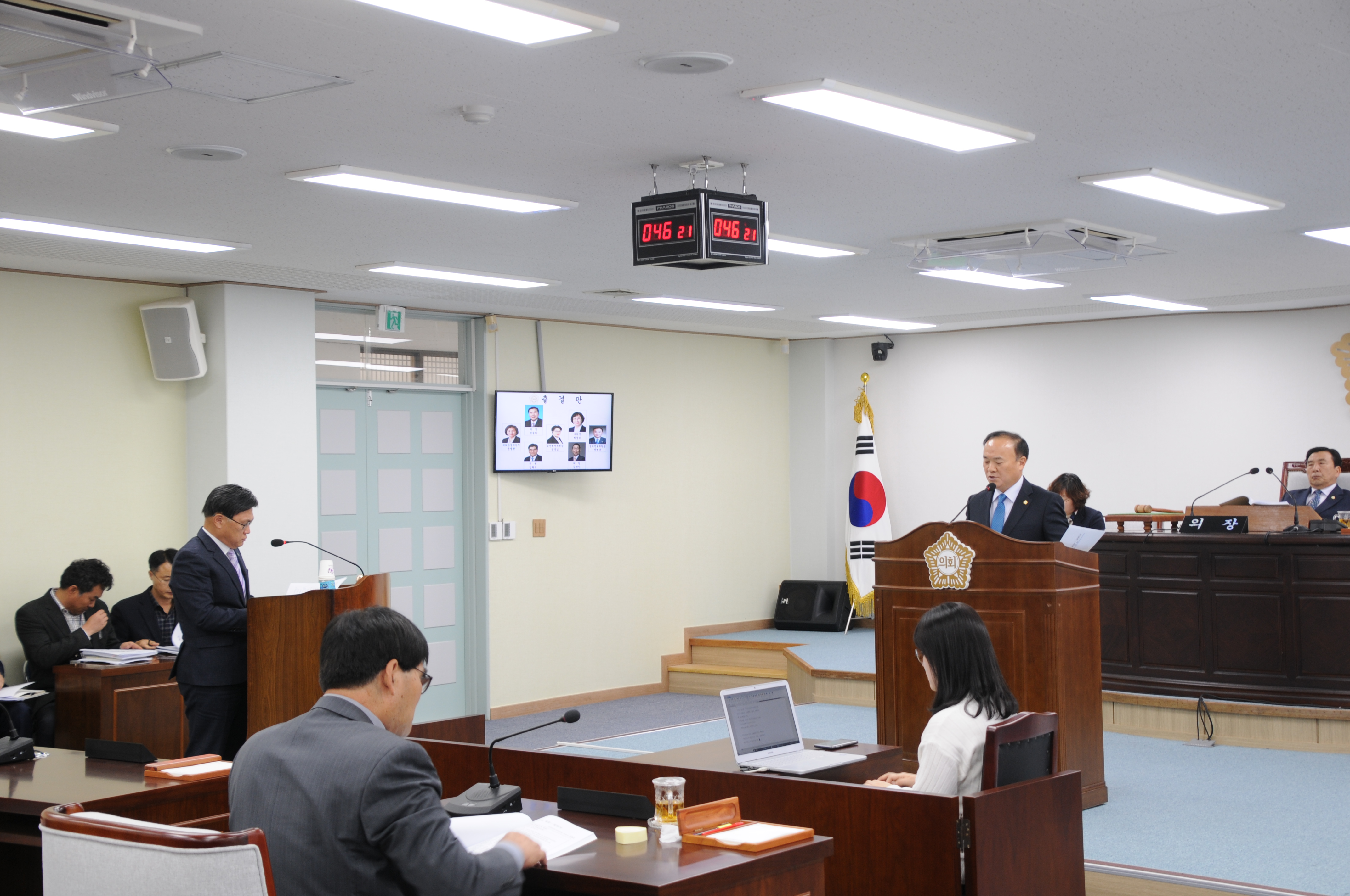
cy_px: 448
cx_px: 675
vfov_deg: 28.0
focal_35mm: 48
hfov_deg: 41.2
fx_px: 1798
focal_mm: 32
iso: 200
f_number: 4
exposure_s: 1/15
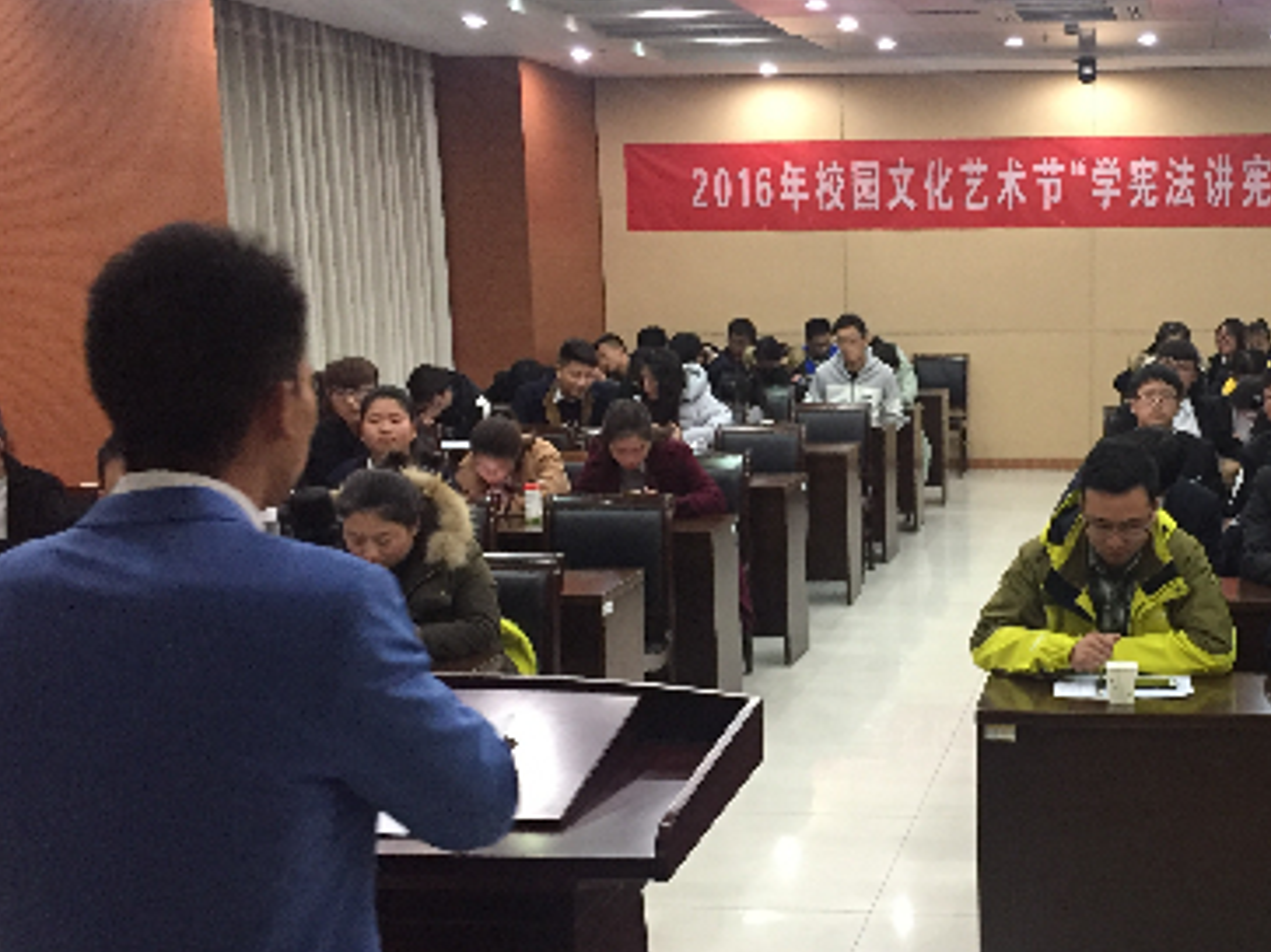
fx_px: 1762
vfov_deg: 30.2
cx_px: 994
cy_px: 542
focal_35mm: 48
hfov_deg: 38.4
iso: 250
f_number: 2.2
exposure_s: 1/20
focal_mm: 4.15
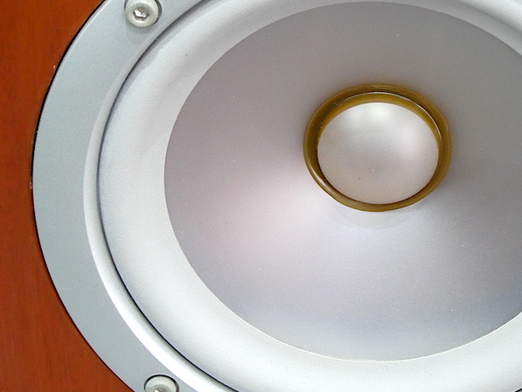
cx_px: 372
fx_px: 3273
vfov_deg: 6.8
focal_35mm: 217
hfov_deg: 9.1
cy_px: 180
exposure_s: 1/8
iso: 400
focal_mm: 24.2
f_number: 5.6
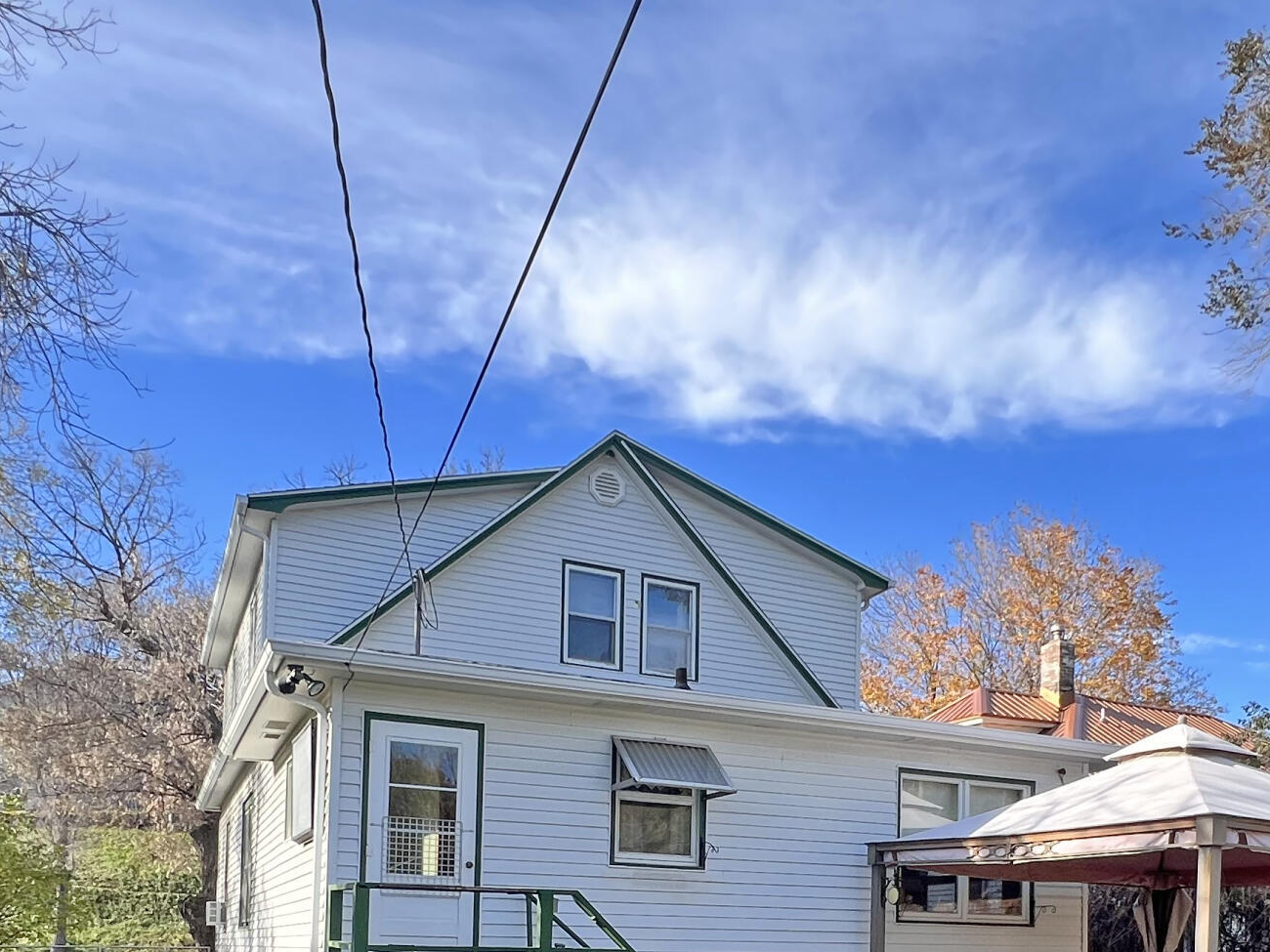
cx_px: 743
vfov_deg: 41.8
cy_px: 911
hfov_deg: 59.6
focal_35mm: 30
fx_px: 1101
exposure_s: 1/477
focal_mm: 1.57
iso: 32
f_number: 1.8
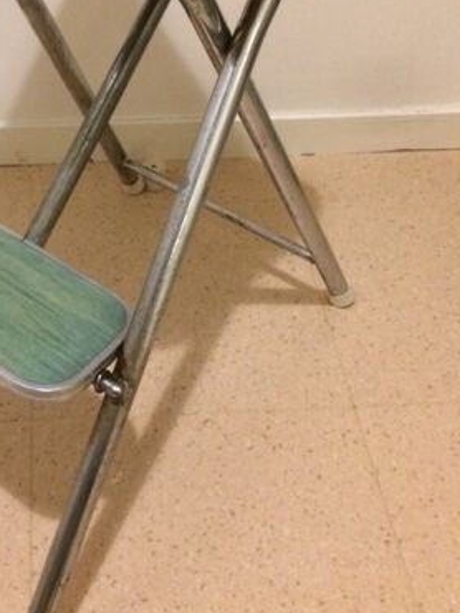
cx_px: 76
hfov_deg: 28.3
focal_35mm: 50
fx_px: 886
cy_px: 245
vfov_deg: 38.0
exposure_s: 1/17
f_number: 2.2
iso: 320
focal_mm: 4.15
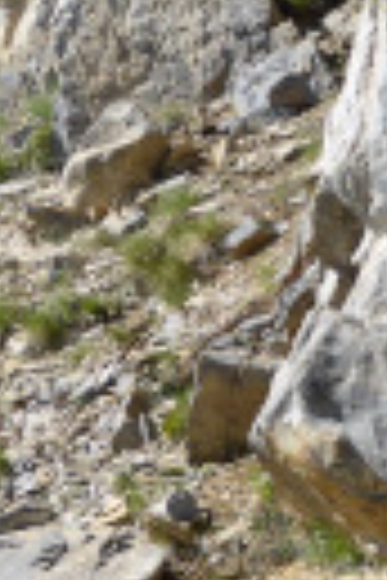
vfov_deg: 14.4
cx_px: -360
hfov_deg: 9.2
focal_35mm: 141
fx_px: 2273
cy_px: 97
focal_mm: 6.1
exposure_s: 1/800
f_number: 3.7
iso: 100
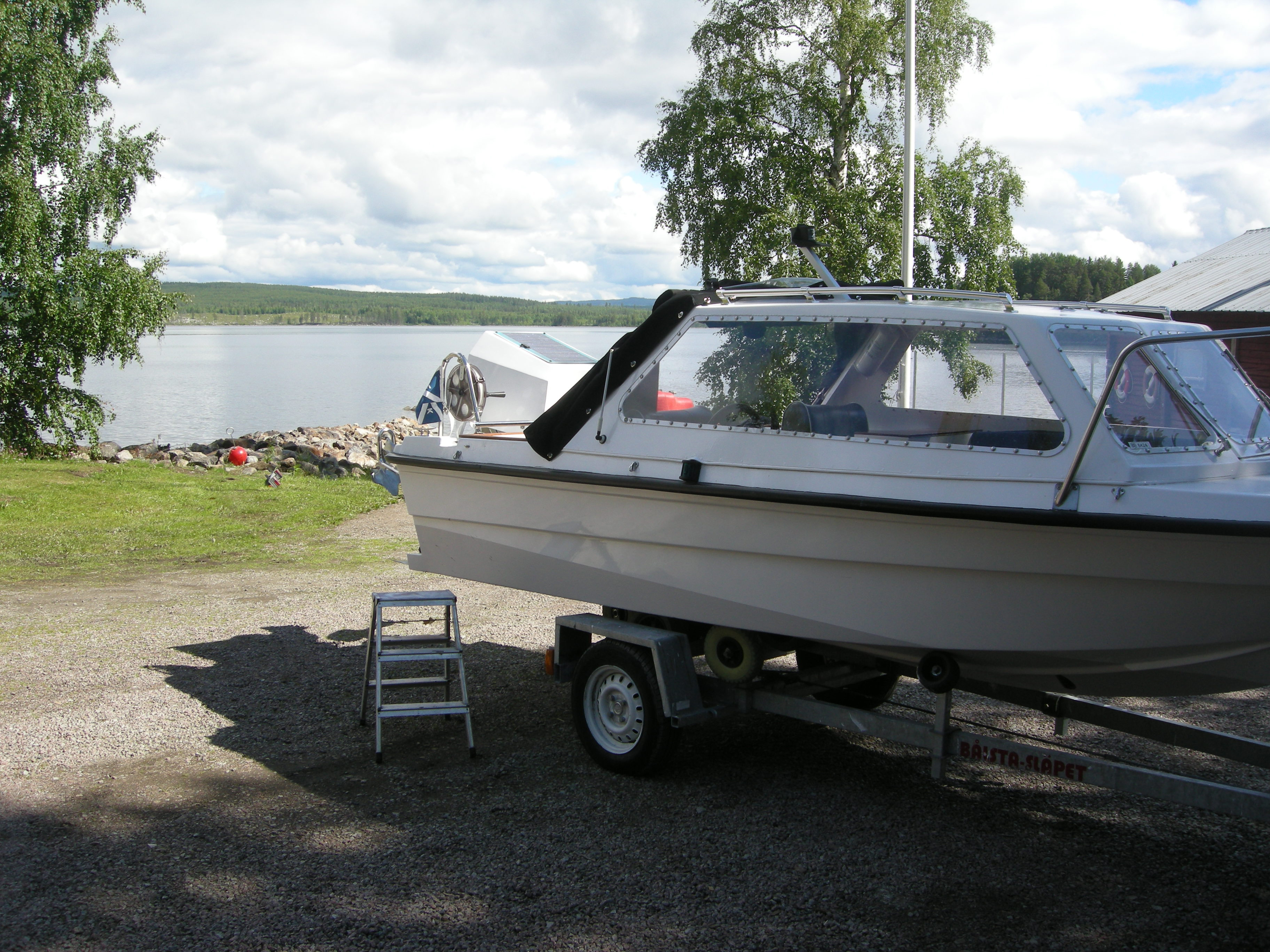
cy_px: 476
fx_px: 1321
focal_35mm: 36
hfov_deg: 51.4
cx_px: 635
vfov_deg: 39.7
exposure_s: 1/253
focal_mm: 7.5
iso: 64
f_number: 4.8
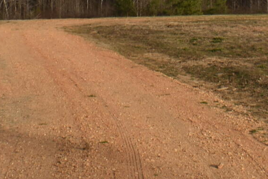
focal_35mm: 143
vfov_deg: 9.2
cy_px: -133
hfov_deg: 14.3
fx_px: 1065
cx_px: 183
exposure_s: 1/400
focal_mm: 18
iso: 100
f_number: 8
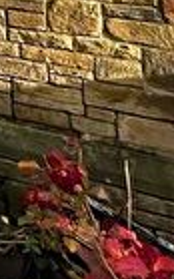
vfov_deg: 21.9
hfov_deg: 9.6
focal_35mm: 75
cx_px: -434
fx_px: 568
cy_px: -162
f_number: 2.2
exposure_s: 1/1887
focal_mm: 2.22
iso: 50
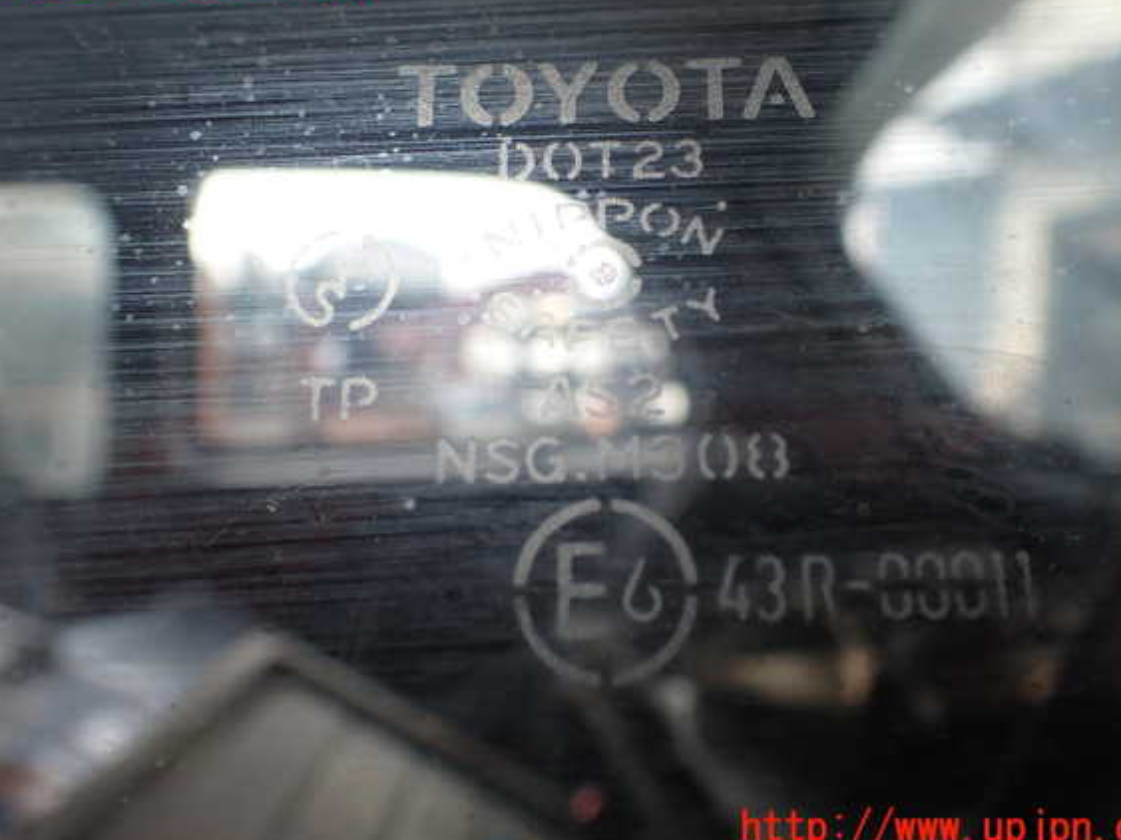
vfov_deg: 44.1
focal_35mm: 32
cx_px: 593
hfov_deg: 56.8
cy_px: 406
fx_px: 1036
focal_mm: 5.4
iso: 100
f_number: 3.2
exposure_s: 1/160
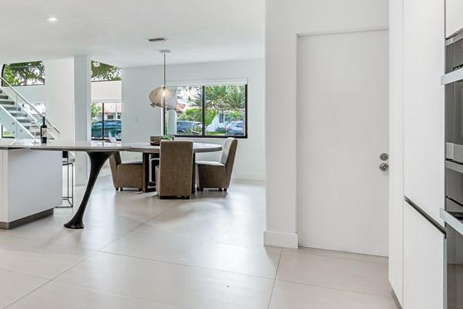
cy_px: 125
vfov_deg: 42.1
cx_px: 108
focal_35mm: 31
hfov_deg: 56.8
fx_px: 399
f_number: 9
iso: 100
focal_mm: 16
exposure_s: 1/8
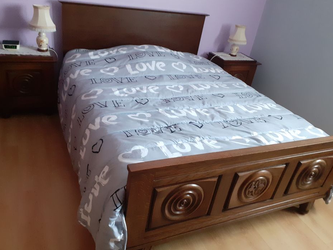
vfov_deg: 48.2
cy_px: 127
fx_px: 279
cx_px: 162
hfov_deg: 61.7
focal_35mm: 29
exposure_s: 1/25
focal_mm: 3.6
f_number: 1.9
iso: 400
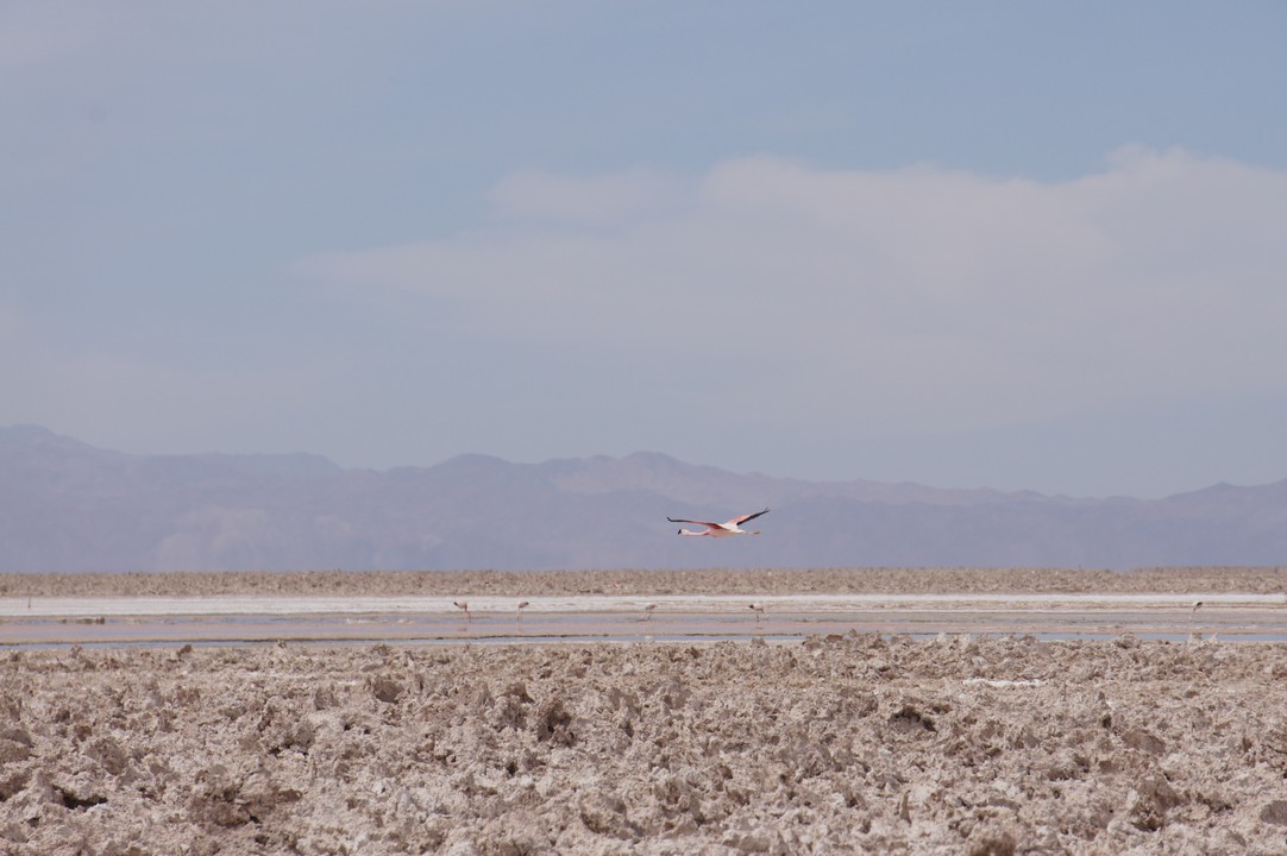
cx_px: 644
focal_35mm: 315
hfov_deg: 6.5
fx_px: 11254
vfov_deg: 4.4
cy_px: 428
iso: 200
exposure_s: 1/1000
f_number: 9
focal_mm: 210
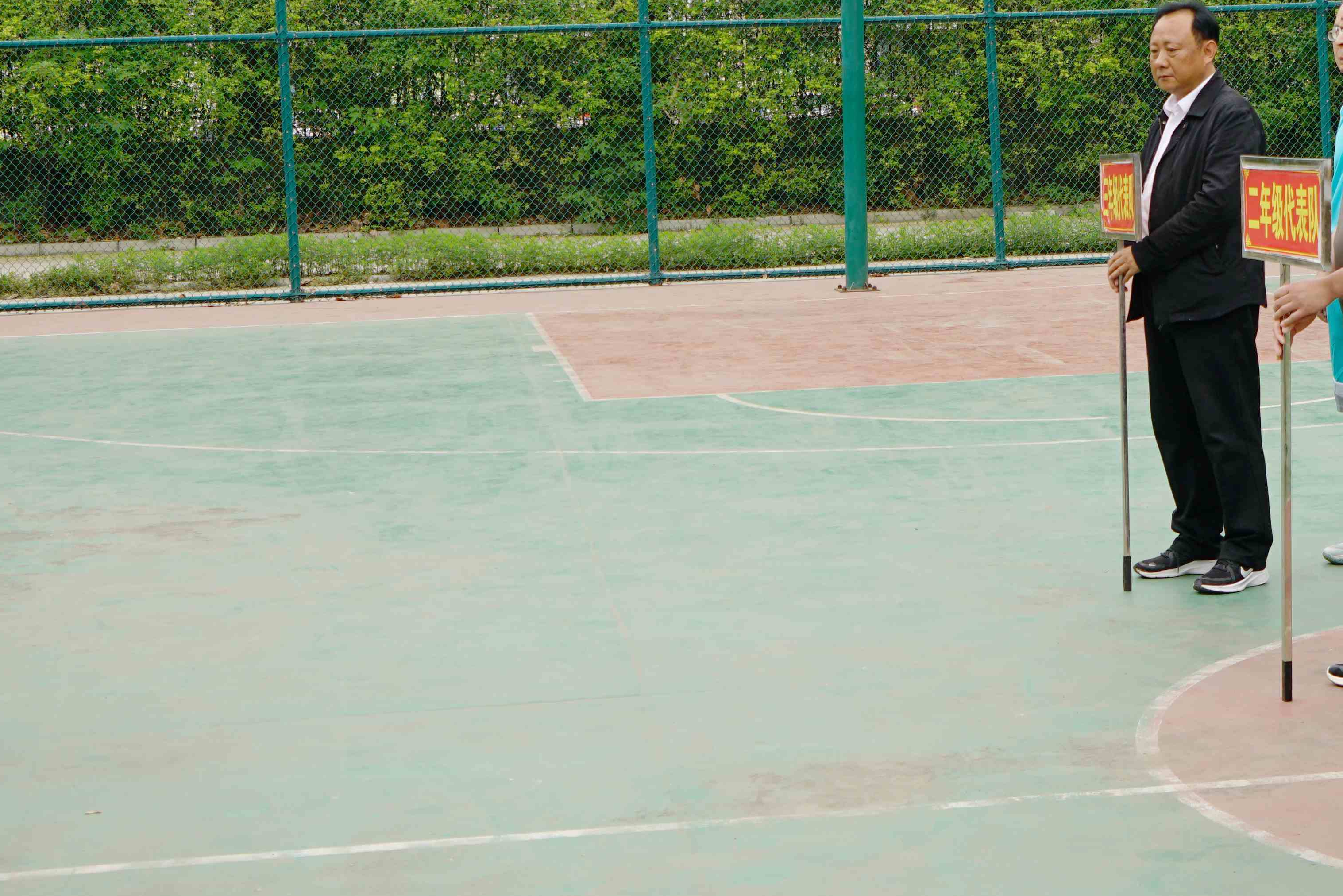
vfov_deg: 17.9
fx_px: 2836
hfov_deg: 26.5
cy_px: 235
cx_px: 872
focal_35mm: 76
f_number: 5
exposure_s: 1/100
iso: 100
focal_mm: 29
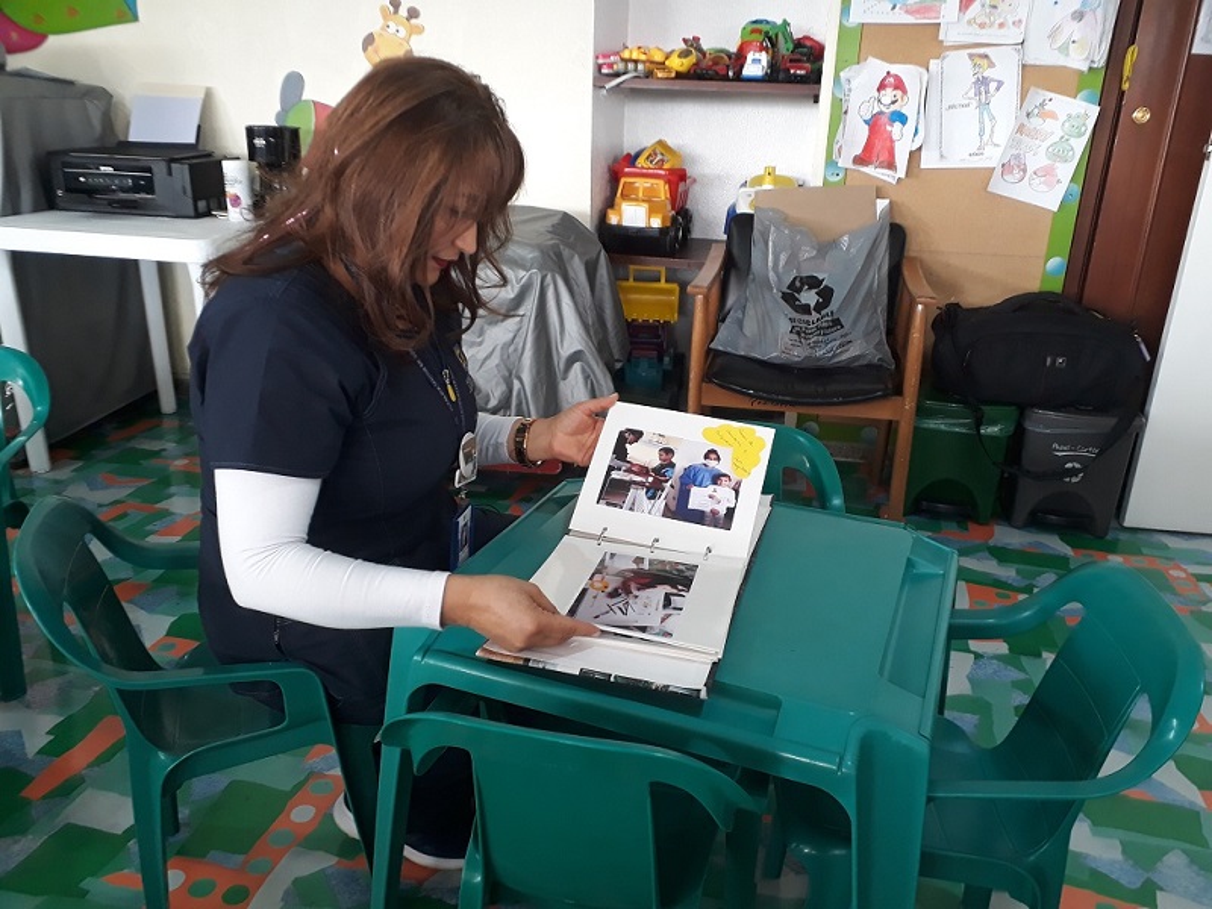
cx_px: 606
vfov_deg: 51.4
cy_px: 454
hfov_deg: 65.3
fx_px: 945
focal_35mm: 27
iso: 125
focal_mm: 3.6
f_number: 1.9
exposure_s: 1/30
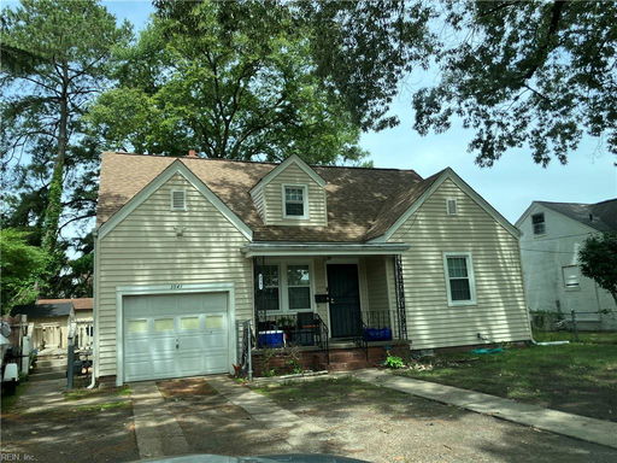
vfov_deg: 49.7
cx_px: 308
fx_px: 499
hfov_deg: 63.4
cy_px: 232
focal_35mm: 28
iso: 32
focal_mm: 3.99
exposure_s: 1/607
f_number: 1.8
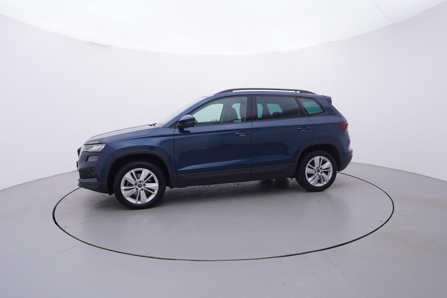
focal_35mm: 22
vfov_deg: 56.2
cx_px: 224
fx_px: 280
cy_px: 149
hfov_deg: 77.3
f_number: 5
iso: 200
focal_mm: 15
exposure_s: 1/80
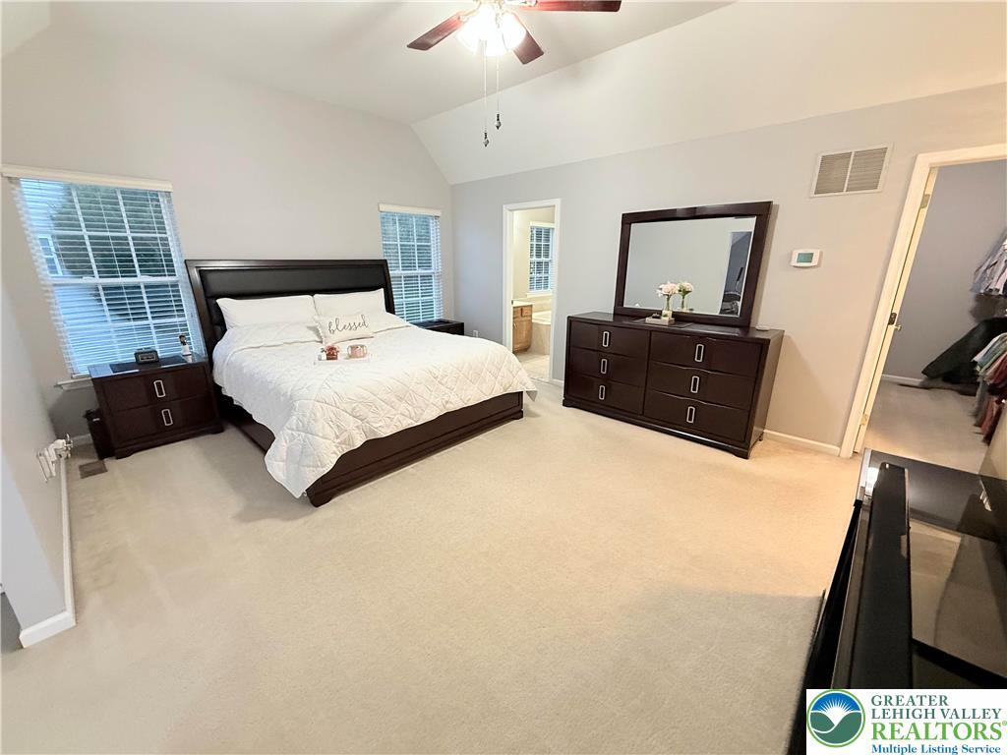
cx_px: 504
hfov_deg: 102.1
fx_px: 407
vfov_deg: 85.7
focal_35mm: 14
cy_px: 378
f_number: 2.2
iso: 400
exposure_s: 1/60
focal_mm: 2.22
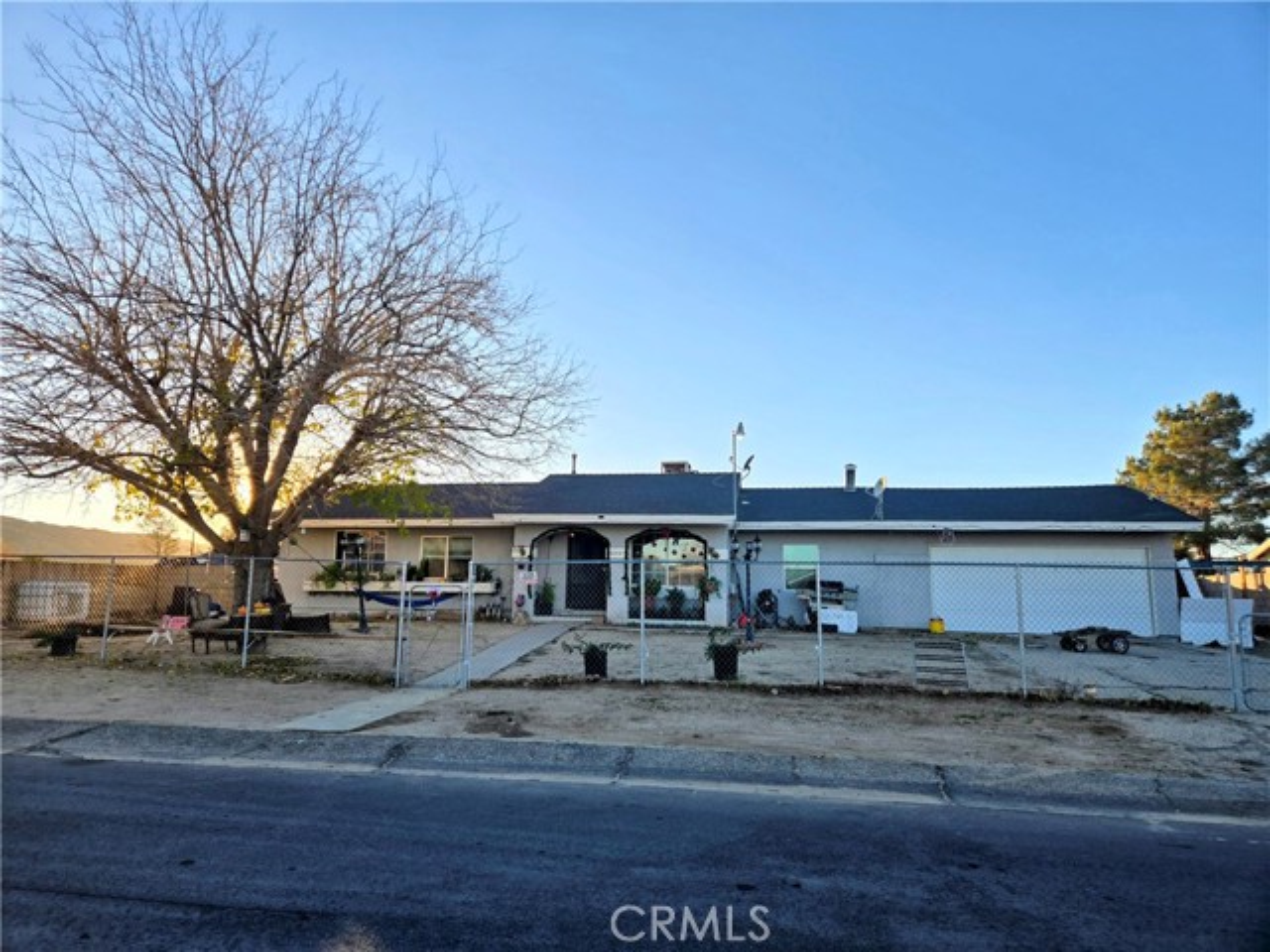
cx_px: 635
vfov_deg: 58.9
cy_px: 476
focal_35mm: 23
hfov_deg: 73.9
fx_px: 844
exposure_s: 1/756
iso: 25
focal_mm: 5.4
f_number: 1.8
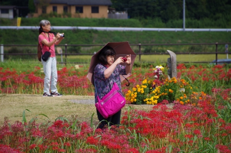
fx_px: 1729
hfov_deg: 7.6
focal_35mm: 270
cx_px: 116
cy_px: 76
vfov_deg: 5.1
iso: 100
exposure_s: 1/250
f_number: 6.3
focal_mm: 180
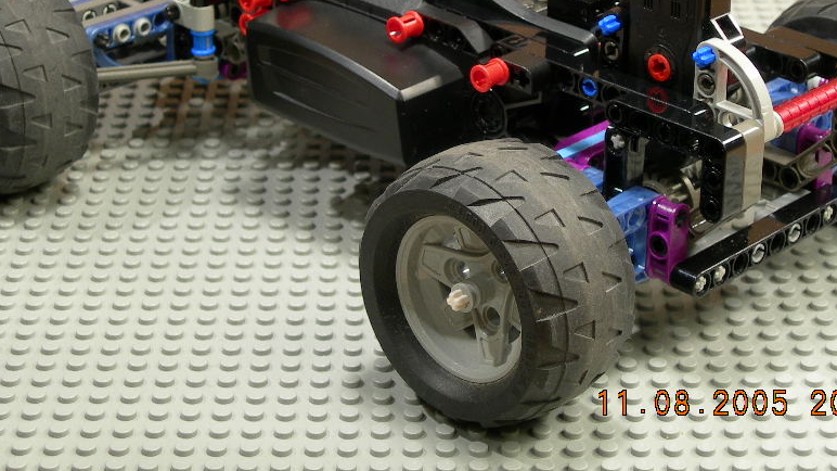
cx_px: 436
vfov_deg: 11.6
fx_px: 2308
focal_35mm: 104
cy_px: 74
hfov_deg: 20.6
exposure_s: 1/6
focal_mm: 14.9
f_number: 3.7
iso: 50
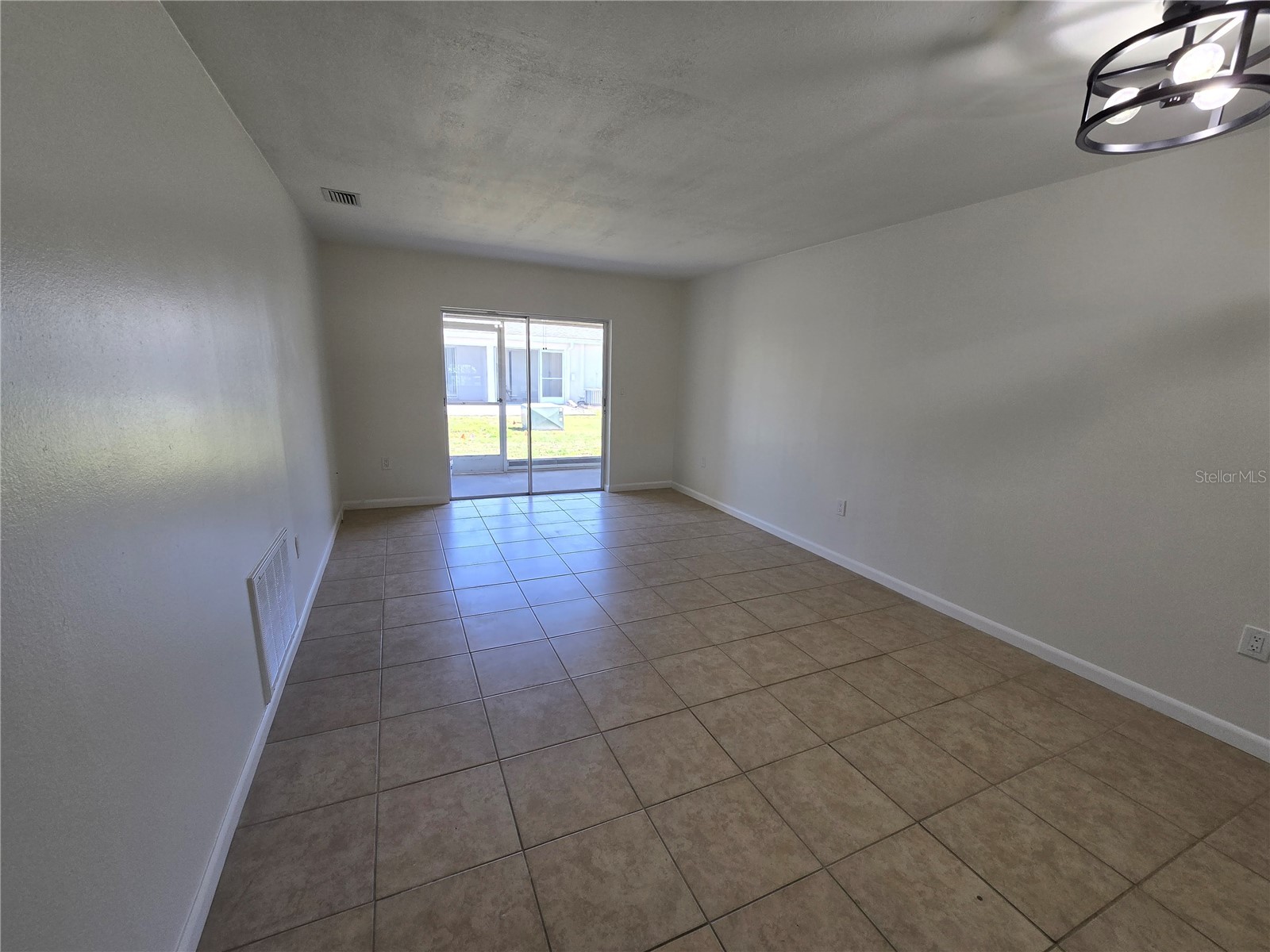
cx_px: 635
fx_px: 477
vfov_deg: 89.9
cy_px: 476
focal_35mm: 13
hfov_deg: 106.2
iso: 64
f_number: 2.2
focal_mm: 2.2
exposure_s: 1/60
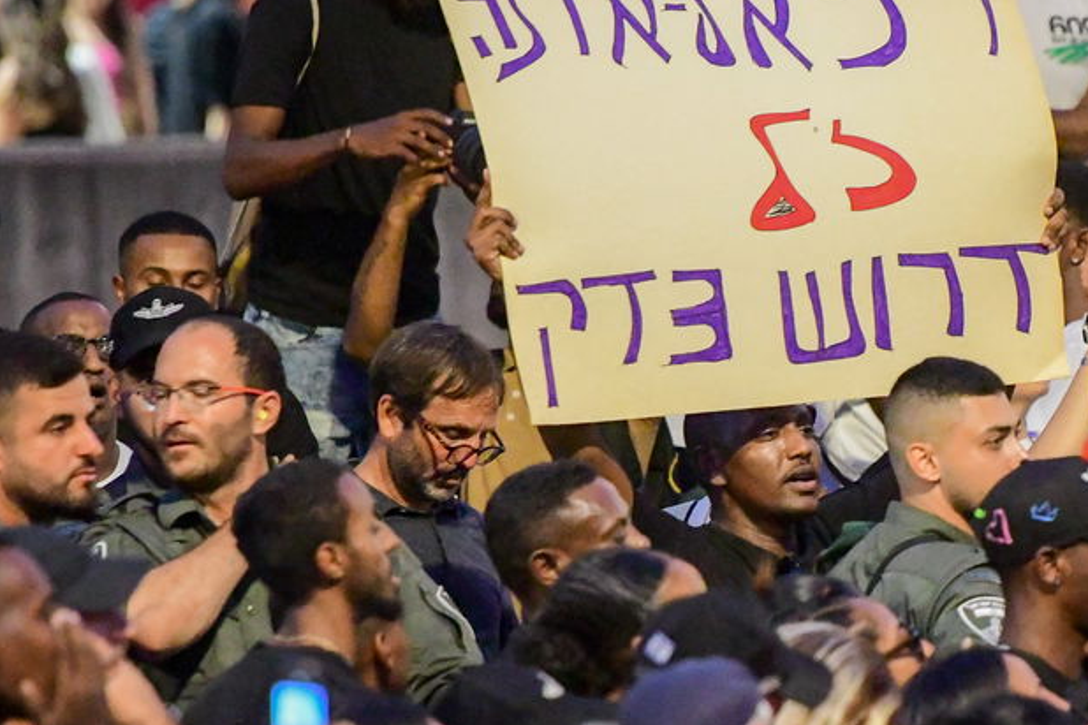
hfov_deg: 3.0
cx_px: 806
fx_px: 20550
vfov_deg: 2.0
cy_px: 455
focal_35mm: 680
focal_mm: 200
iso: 10000
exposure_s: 1/160
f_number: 2.8
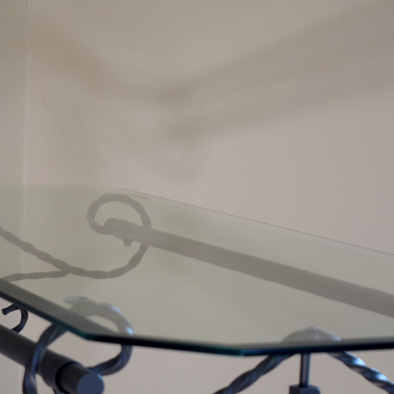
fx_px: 1581
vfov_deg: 14.2
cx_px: 115
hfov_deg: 14.2
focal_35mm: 123
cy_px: 199
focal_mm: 55
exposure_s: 1/200
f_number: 5.6
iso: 800
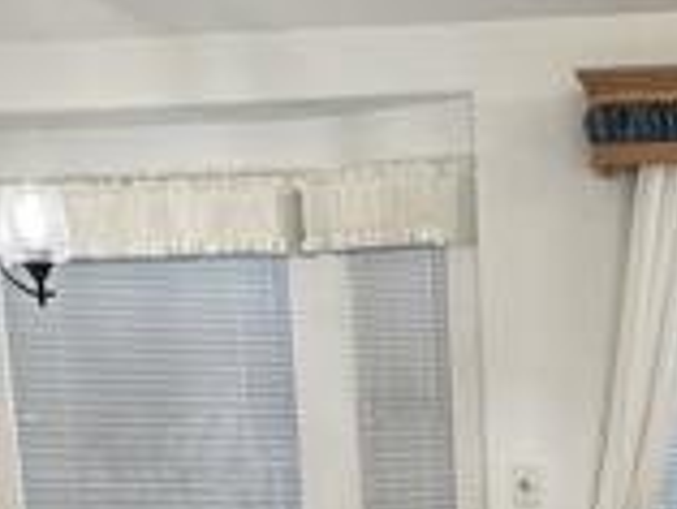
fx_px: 1037
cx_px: 617
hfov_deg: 34.1
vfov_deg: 25.8
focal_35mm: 53
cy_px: 539
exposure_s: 1/99
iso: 160
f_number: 1.8
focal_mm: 1.57
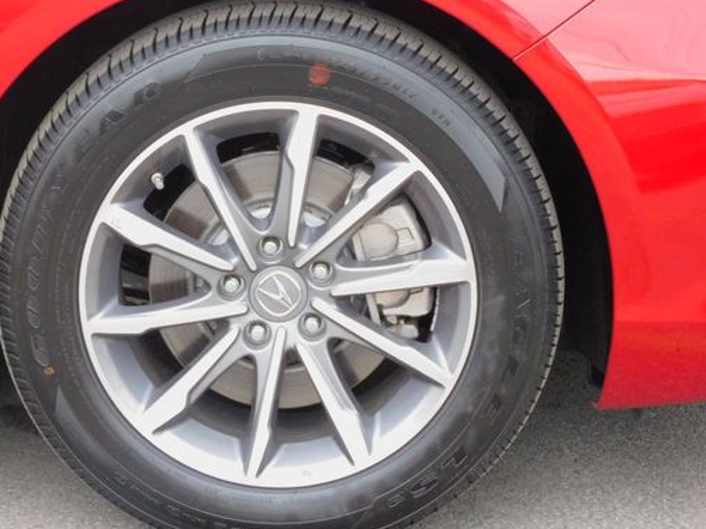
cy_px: 241
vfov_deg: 14.5
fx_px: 2079
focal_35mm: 102
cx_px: 312
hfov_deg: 19.3
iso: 360
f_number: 4.5
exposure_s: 1/60
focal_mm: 14.3
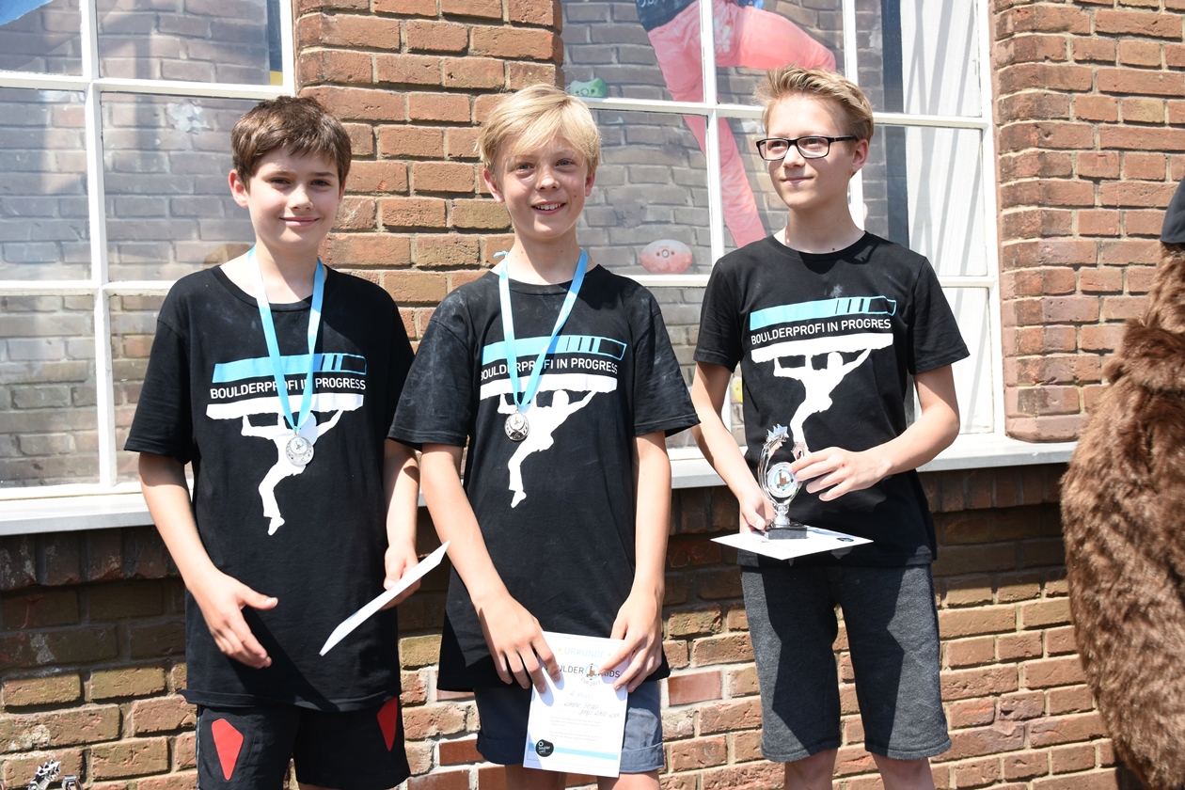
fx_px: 1284
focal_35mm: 39
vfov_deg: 34.2
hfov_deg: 49.6
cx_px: 592
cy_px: 395
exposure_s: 1/200
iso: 100
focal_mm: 26
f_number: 6.3
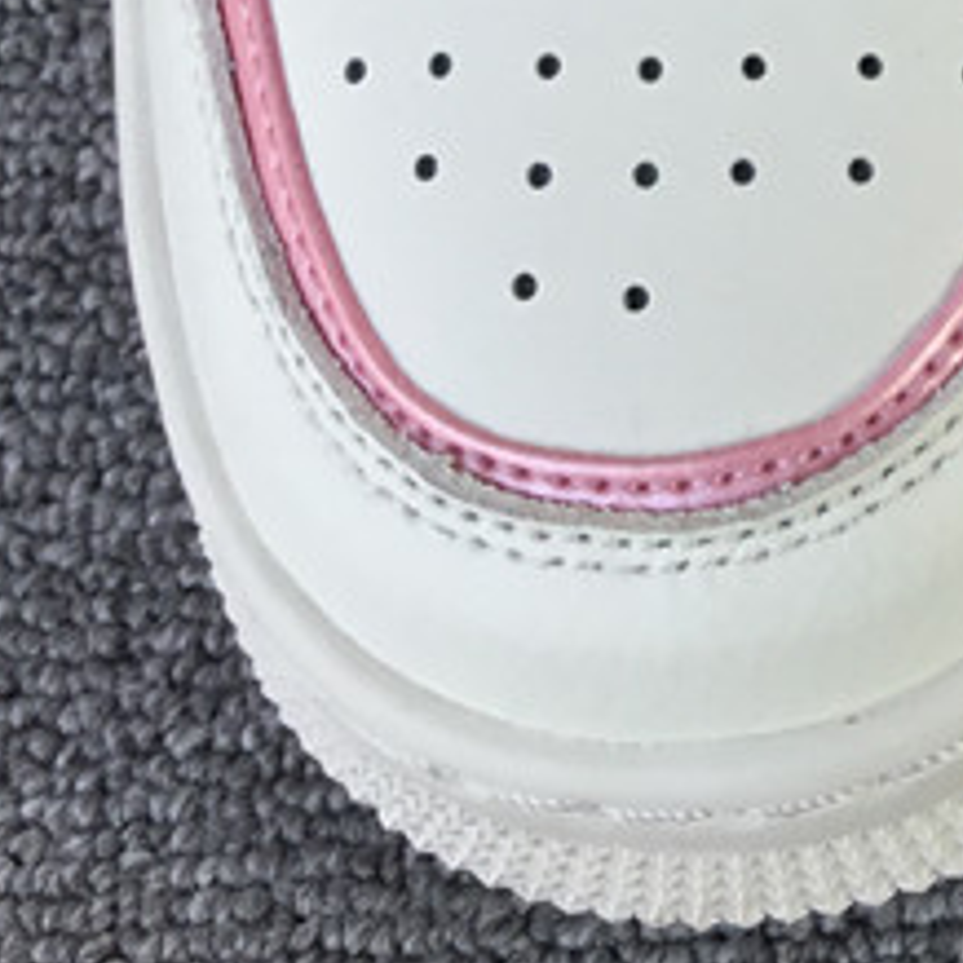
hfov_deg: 14.6
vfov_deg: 14.6
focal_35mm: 113
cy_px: -360
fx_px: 3557
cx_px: 1321
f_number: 2.4
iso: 25
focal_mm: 3.3
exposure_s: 1/174
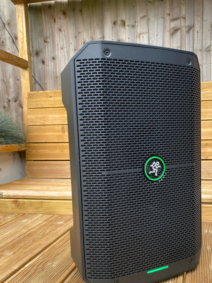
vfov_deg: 53.7
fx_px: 278
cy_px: 165
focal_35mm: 34
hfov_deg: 41.5
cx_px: 134
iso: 32
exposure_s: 1/122
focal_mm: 4.25
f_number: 1.8
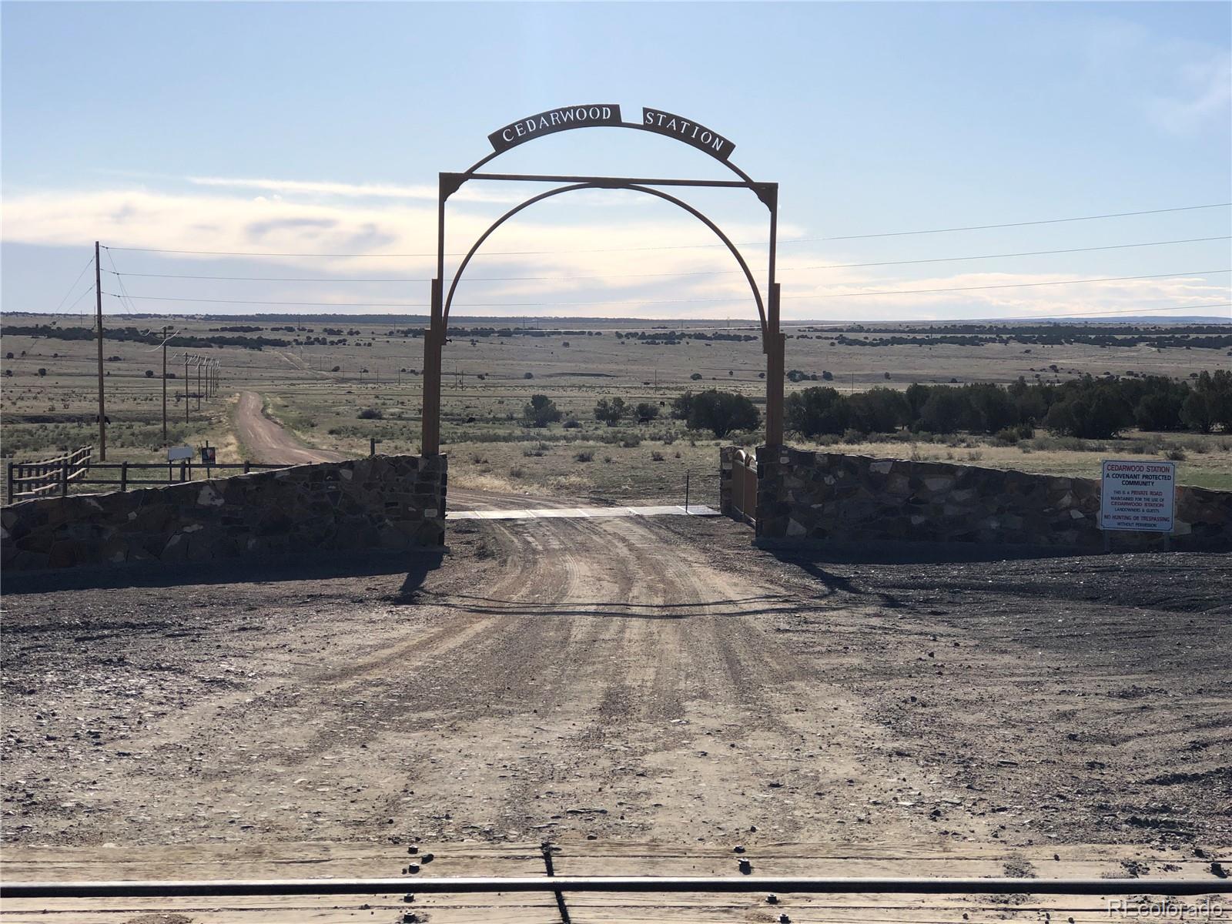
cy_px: 462
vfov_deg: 25.7
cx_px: 616
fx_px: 2029
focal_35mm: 57
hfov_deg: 33.8
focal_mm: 6.6
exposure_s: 1/1845
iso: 20
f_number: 2.8
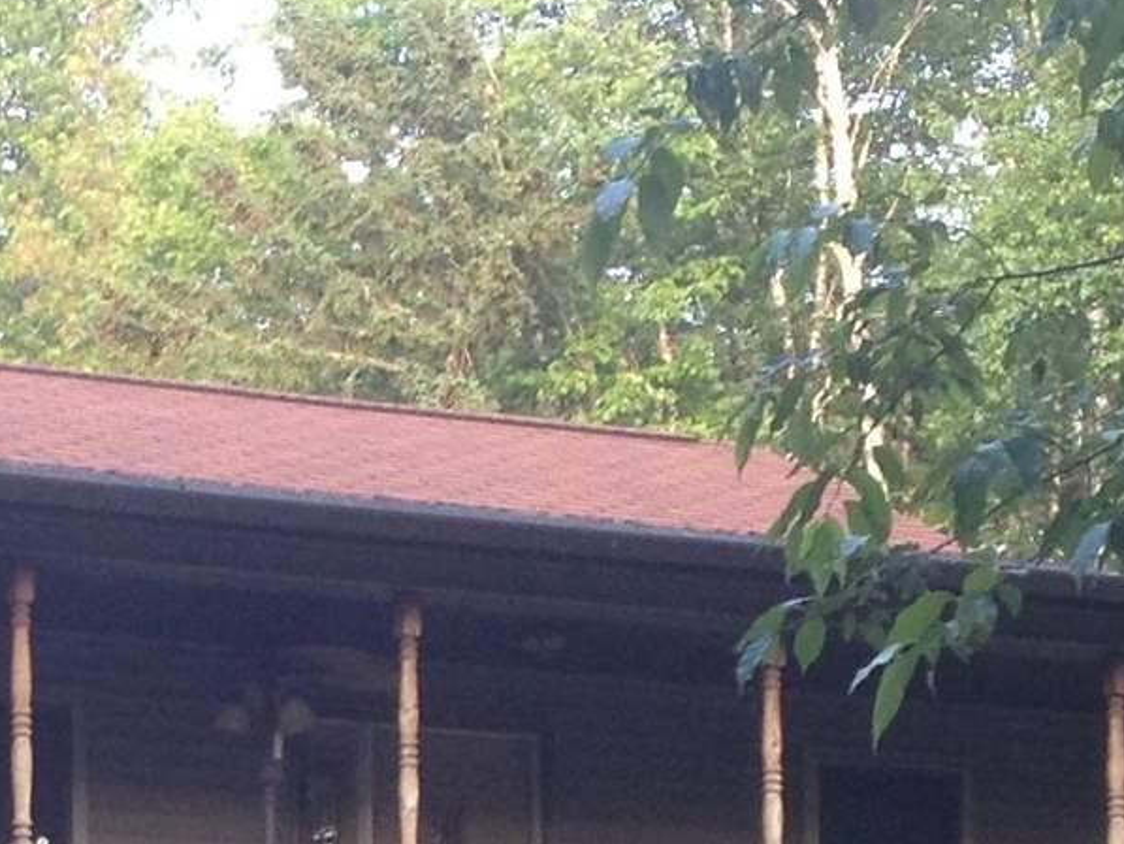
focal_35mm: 180
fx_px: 5846
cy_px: 1554
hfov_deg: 10.8
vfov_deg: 8.0
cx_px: -96
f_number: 2.4
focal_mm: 4.28
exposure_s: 1/40
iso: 64
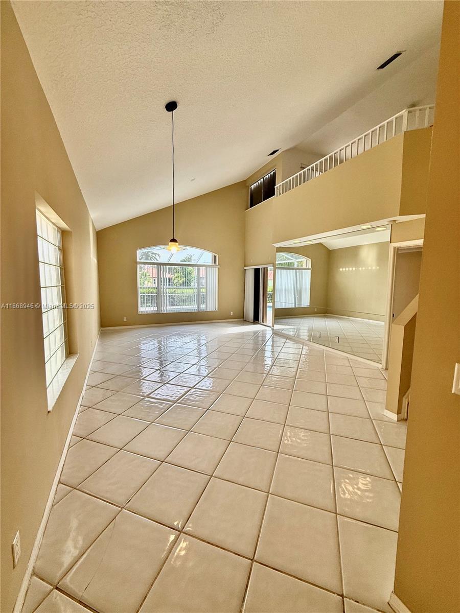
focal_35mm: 14
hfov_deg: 85.7
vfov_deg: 102.1
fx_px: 248
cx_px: 230
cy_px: 306
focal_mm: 2.22
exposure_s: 1/120
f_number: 2.2
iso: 80
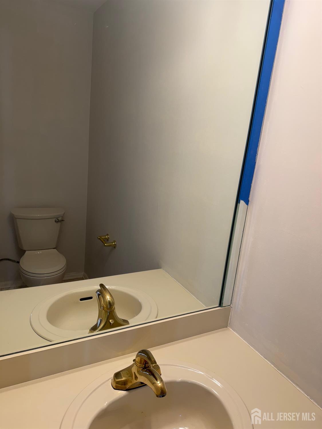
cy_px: 214
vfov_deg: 71.6
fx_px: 298
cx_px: 161
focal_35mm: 24
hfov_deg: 56.8
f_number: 1.78
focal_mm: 6.76
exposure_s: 1/120
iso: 80
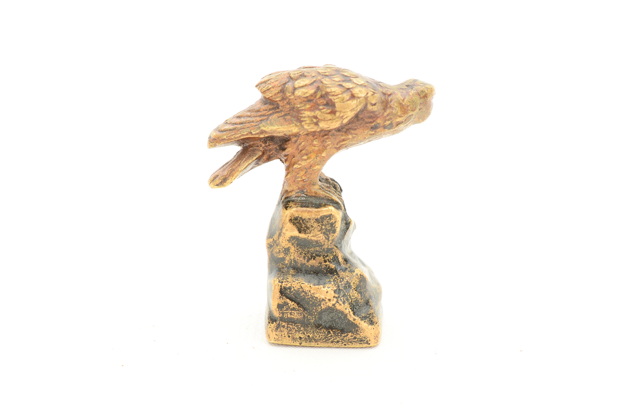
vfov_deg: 16.5
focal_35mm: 82
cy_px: 210
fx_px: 1450
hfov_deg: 24.7
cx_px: 317
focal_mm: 55
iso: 320
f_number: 10
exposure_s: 1/60
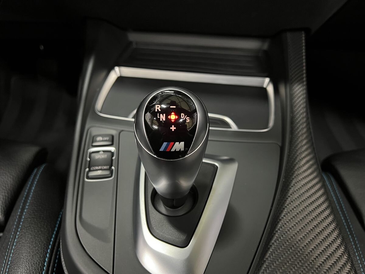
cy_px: 137
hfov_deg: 67.3
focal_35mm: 26
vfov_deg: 53.1
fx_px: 274
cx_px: 182
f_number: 1.5
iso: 640
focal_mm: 5.7
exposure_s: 1/25
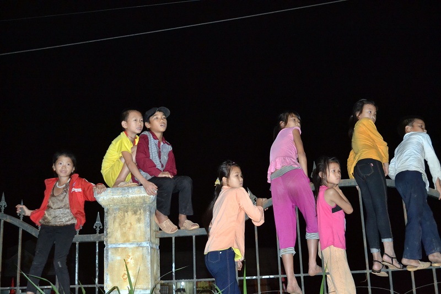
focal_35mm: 42
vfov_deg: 31.9
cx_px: 220
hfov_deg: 46.4
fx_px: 514
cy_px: 147
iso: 3200
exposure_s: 1/60
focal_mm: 28
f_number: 3.5
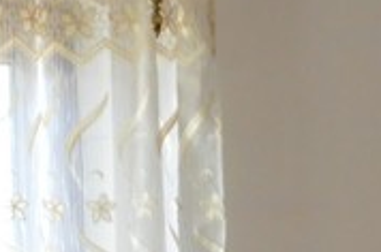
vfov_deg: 2.3
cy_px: 798
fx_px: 6212
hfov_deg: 3.5
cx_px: 96
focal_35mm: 588
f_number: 6.3
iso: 1600
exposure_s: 1/80
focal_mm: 58
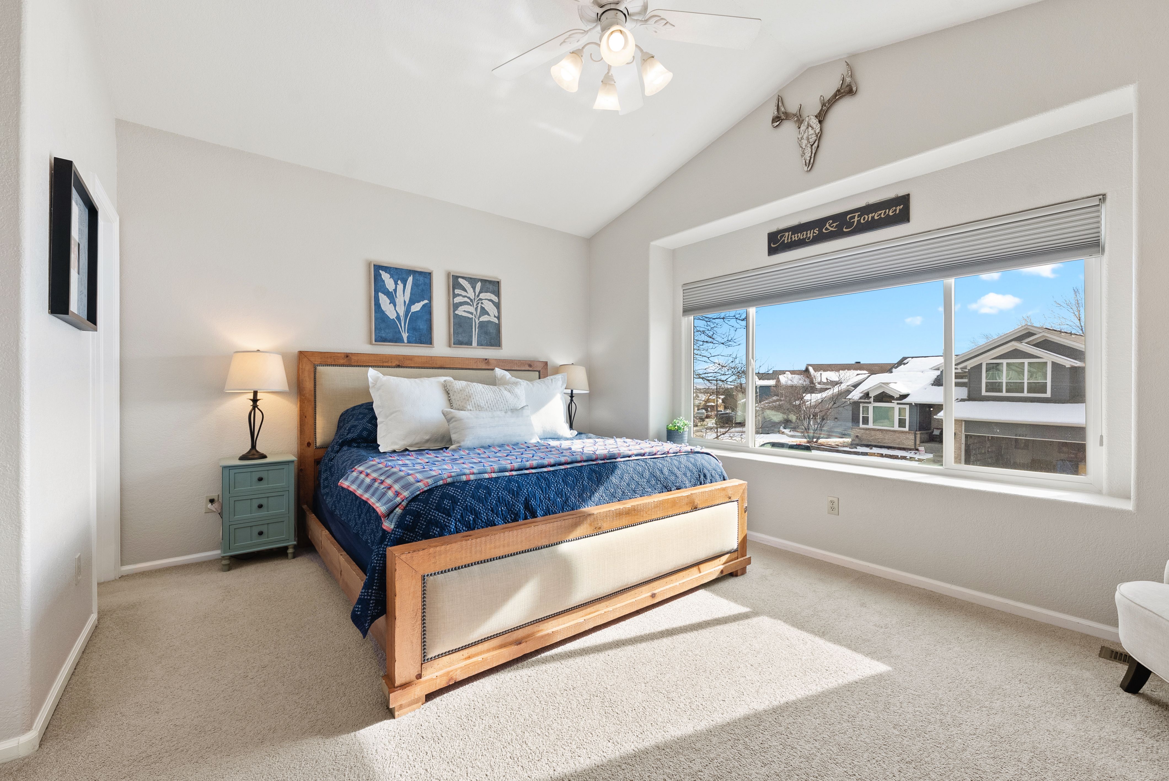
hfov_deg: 104.2
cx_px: 584
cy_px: 390
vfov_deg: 81.3
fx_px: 455
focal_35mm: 14
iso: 640
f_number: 8
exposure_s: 1/20
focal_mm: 14
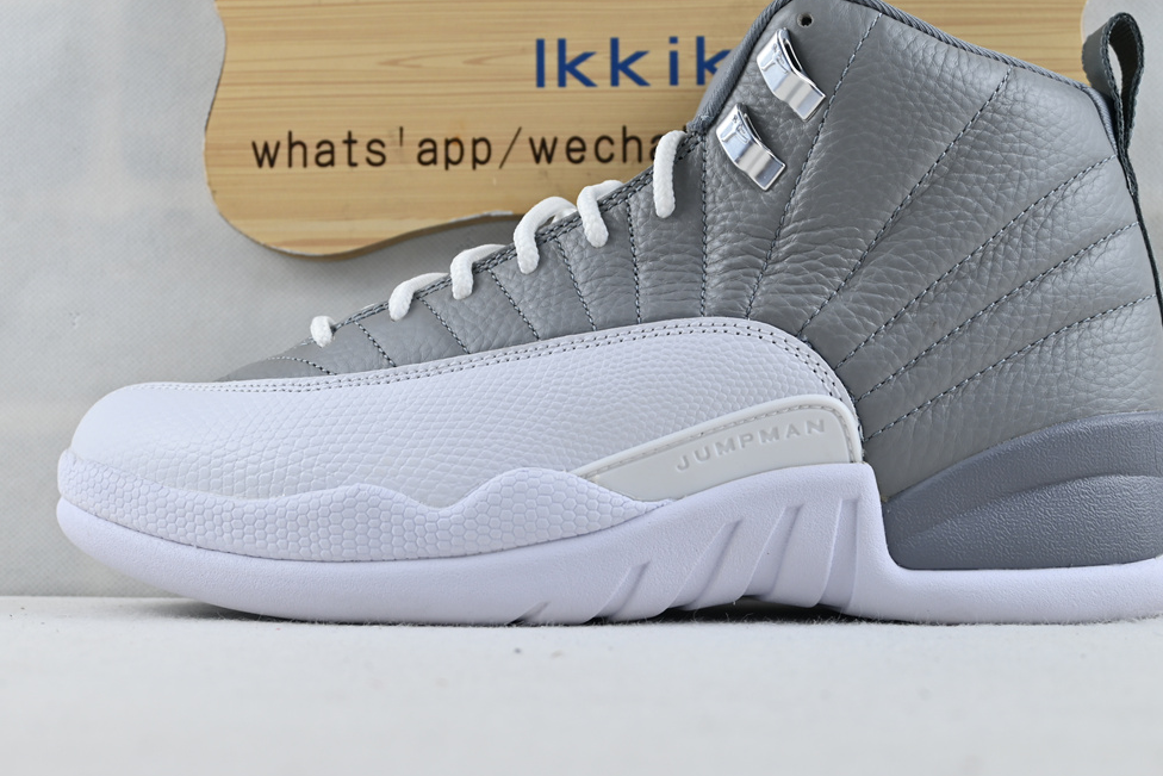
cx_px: 648
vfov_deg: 22.6
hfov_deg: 33.4
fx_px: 1936
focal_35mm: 60
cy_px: 336
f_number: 5
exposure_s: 1/50
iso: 100
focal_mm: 32.5
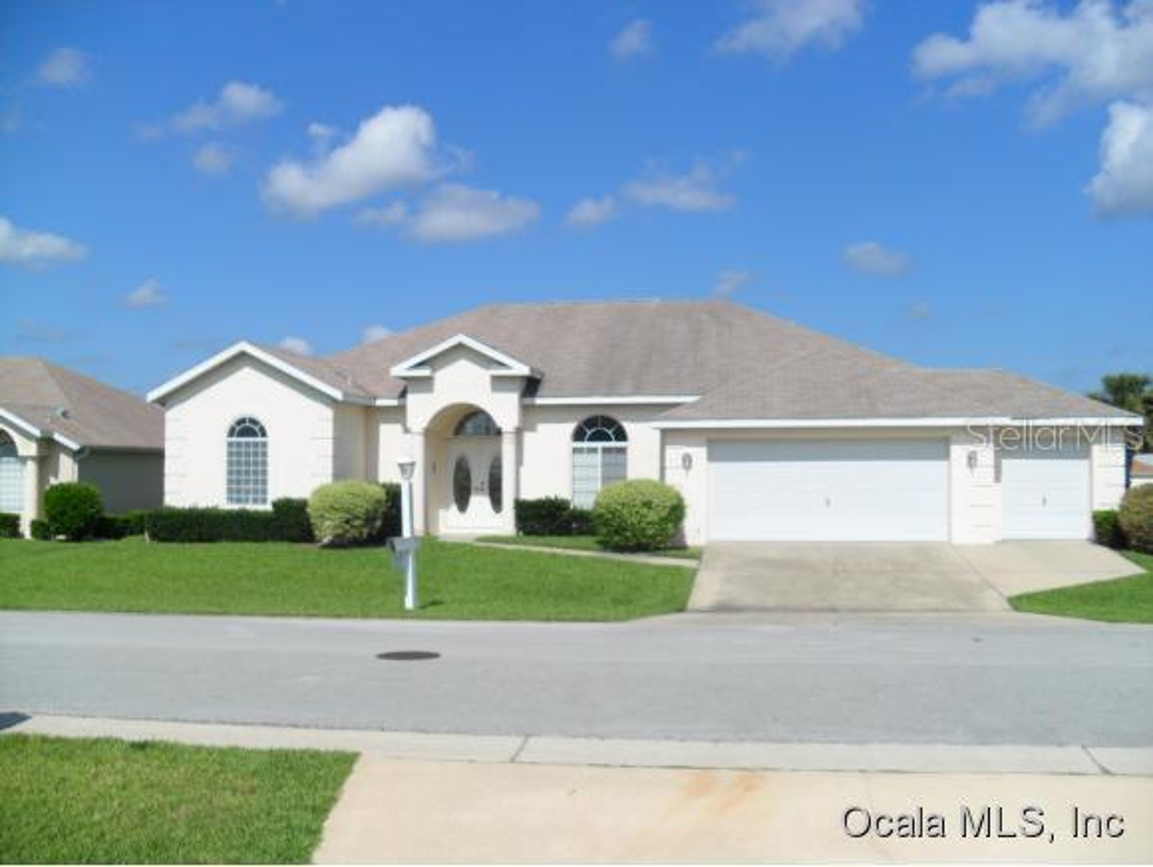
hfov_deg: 52.6
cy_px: 434
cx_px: 576
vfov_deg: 40.8
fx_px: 1167
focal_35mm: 35
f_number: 7.6
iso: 80
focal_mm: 6.3
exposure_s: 1/500
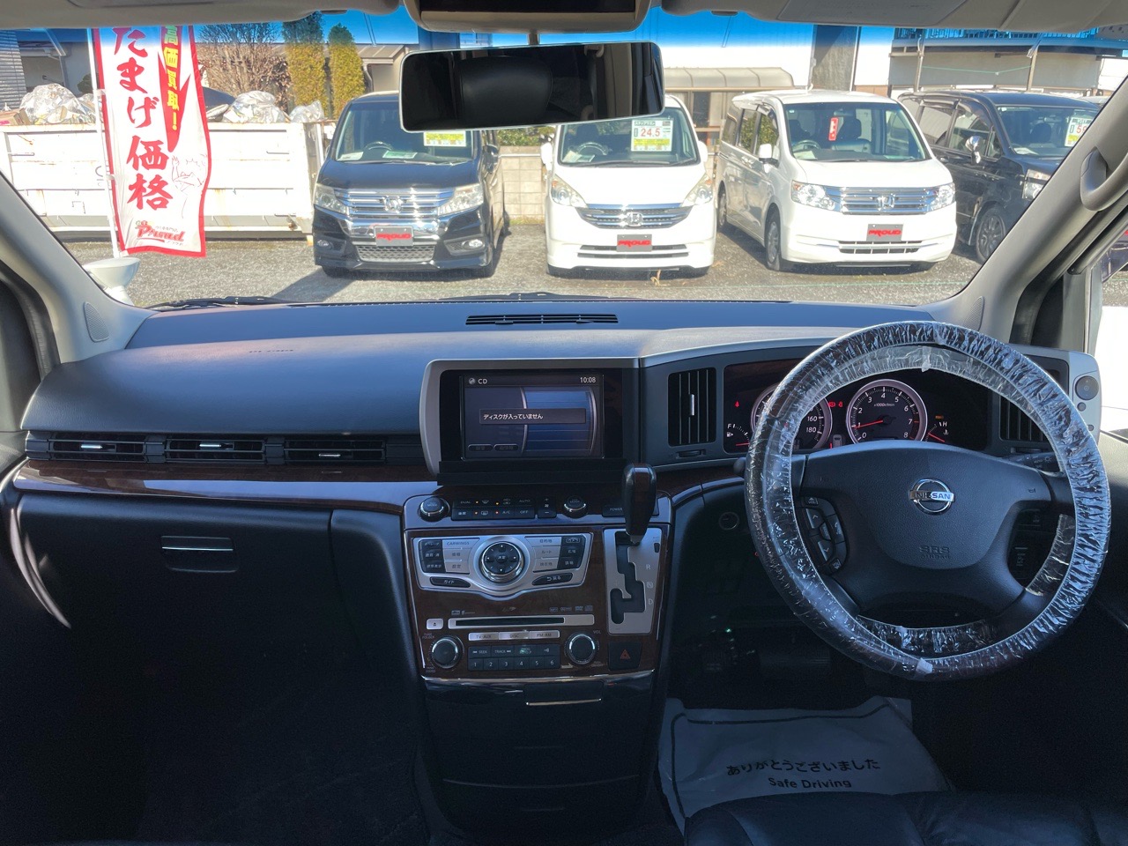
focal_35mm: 26
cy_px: 423
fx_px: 847
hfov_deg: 67.3
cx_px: 564
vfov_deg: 53.1
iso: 32
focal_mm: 4.2
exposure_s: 1/425
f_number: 1.6
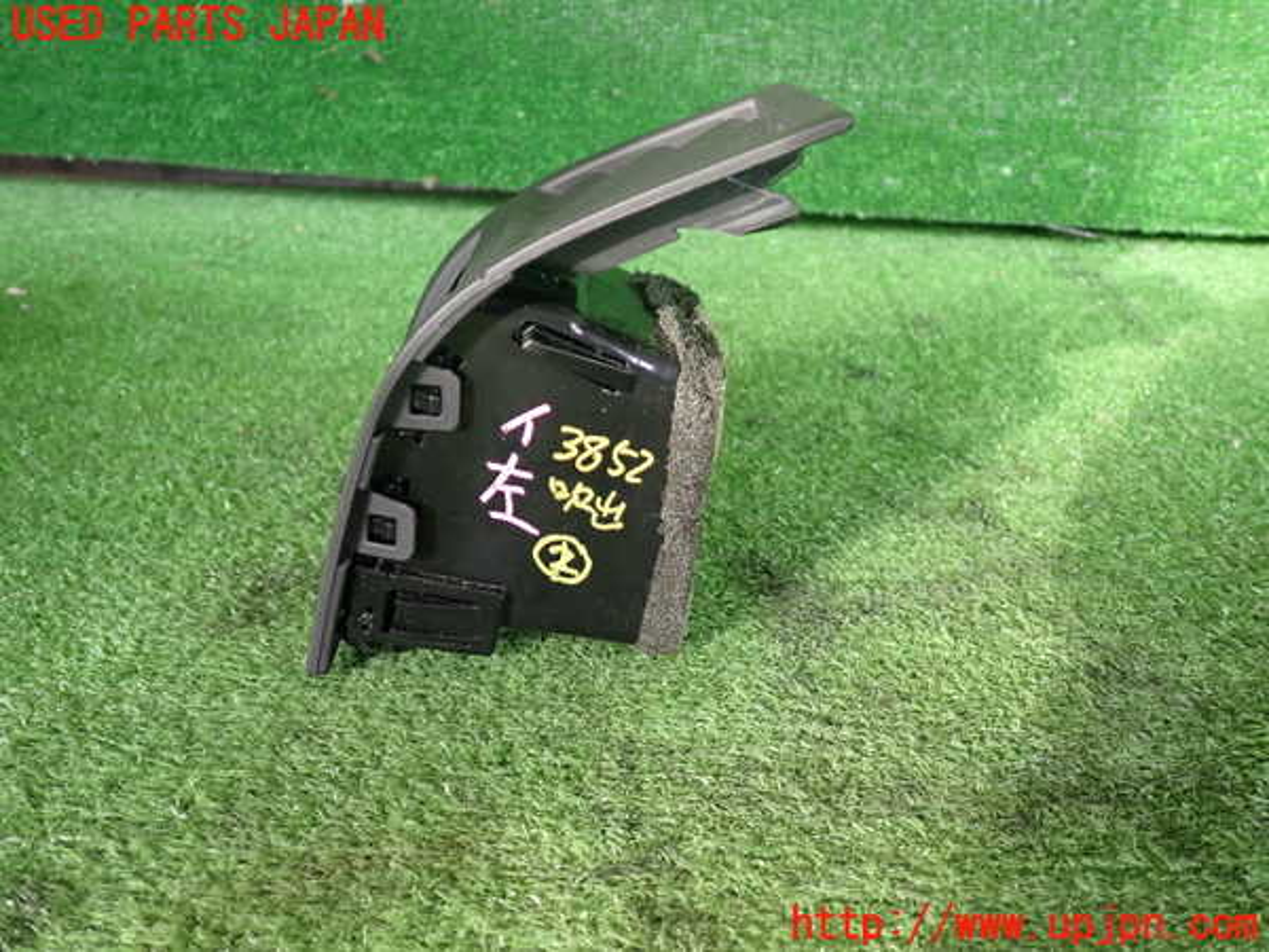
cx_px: 634
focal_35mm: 30
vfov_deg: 46.8
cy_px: 476
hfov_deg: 60.0
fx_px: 1100
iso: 250
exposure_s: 1/30
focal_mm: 5.4
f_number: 2.3
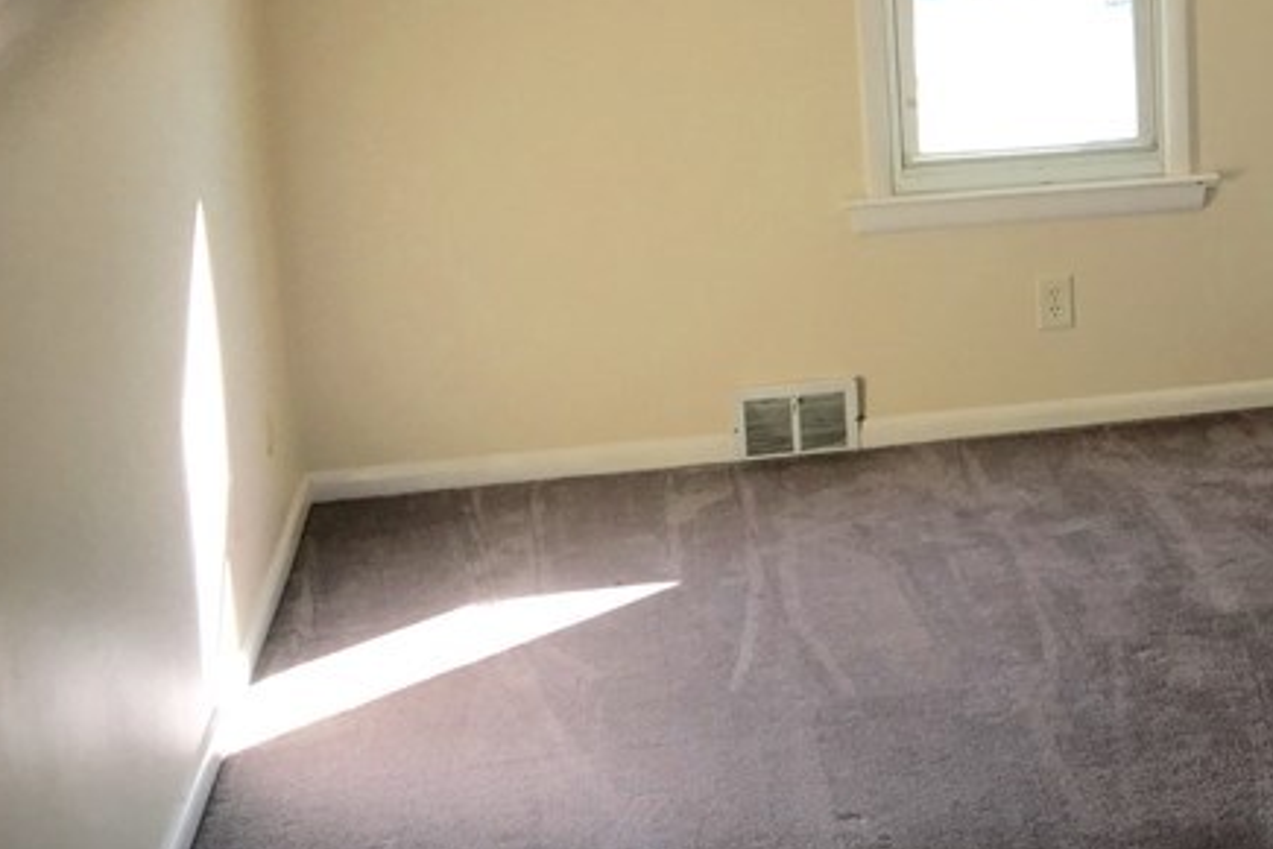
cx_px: 1226
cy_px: 117
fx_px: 2510
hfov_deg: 27.1
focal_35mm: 71
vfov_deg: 18.9
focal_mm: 4.15
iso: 40
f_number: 2.2
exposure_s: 1/120
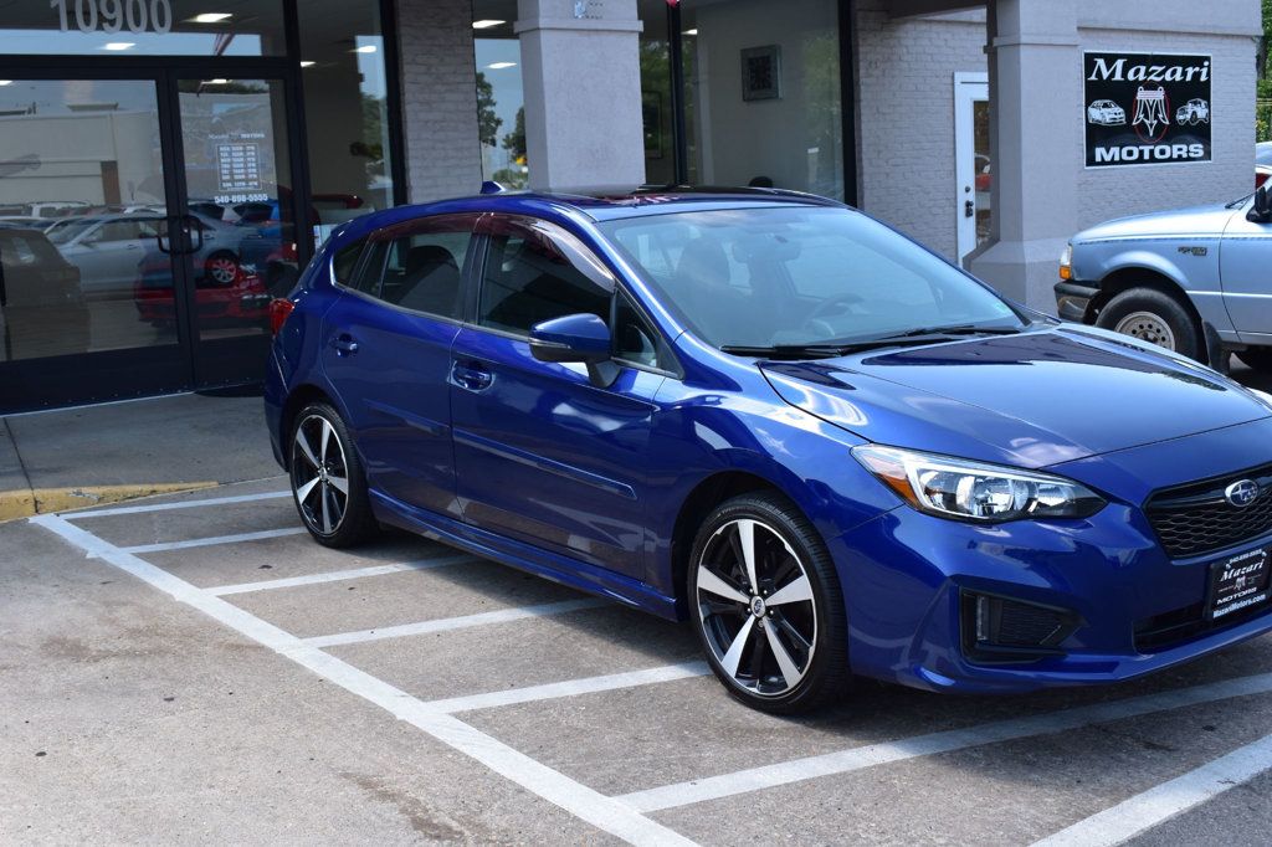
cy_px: 424
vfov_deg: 30.8
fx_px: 1536
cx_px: 636
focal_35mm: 44
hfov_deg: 45.0
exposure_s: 1/200
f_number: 10
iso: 400
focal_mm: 29
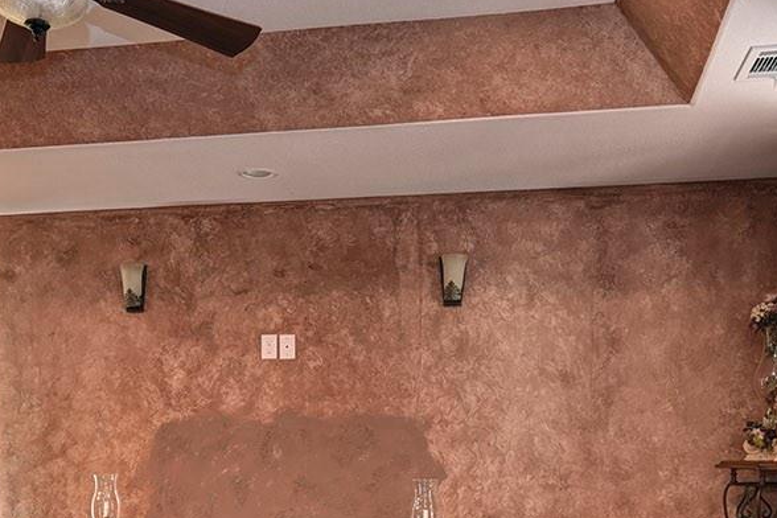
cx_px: 312
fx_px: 1058
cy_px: 419
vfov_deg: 27.0
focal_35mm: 49
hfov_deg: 40.2
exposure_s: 1/5
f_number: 7.1
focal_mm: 16
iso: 320
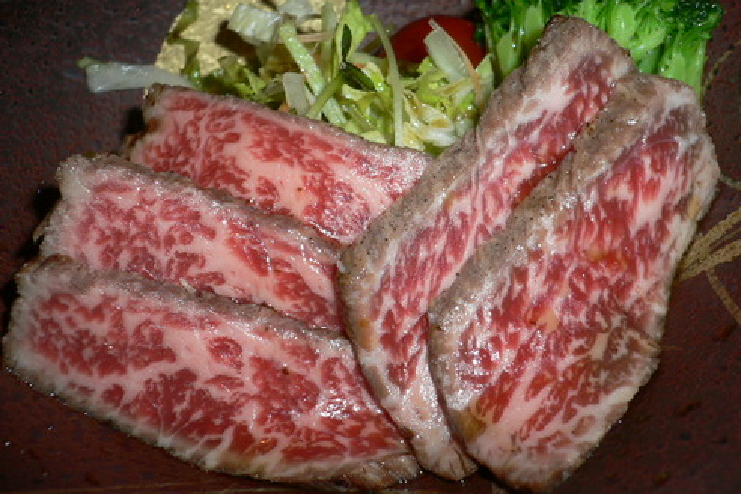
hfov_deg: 51.9
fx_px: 762
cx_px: 374
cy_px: 239
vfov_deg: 35.9
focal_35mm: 37
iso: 80
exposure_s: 1/60
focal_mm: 5.8
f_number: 2.8
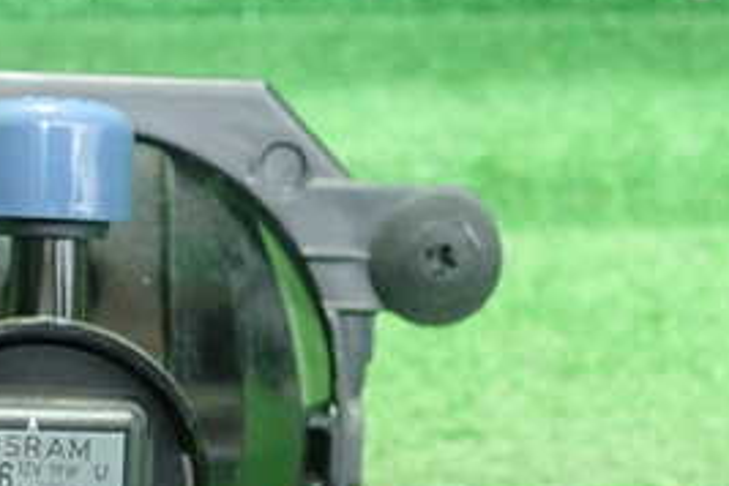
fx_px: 1417
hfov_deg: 28.1
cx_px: 120
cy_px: 486
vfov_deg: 18.9
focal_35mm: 70
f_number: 2.3
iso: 800
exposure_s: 1/100
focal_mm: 5.5
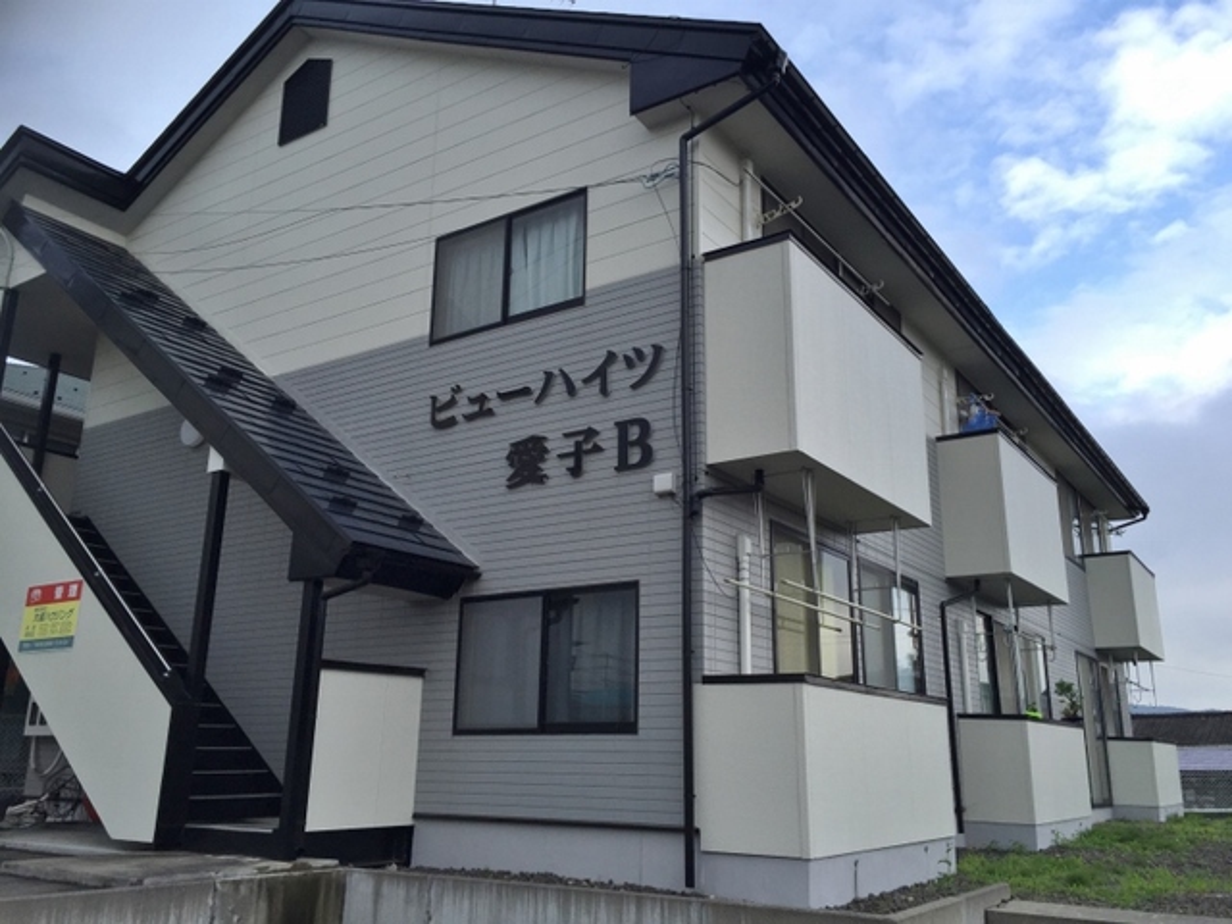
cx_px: 616
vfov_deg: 48.2
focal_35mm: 29
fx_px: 1032
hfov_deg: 61.7
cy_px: 462
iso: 32
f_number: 2.2
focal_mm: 4.15
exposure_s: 1/670
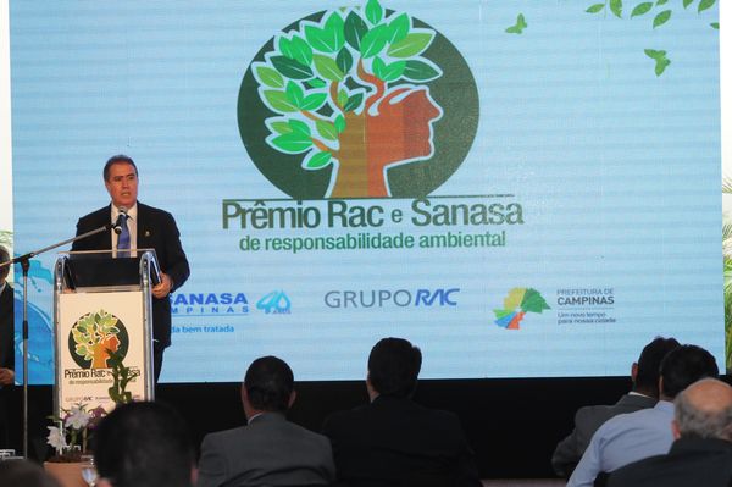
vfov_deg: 9.0
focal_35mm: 153
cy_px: 244
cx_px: 366
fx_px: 3108
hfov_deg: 13.4
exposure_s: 1/125
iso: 1250
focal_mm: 102
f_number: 6.3
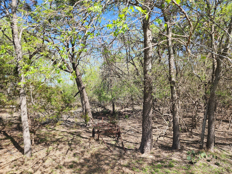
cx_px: 116
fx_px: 154
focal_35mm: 23
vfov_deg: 58.9
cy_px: 87
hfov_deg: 73.9
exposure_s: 1/341
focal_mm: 6.4
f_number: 1.8
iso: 12
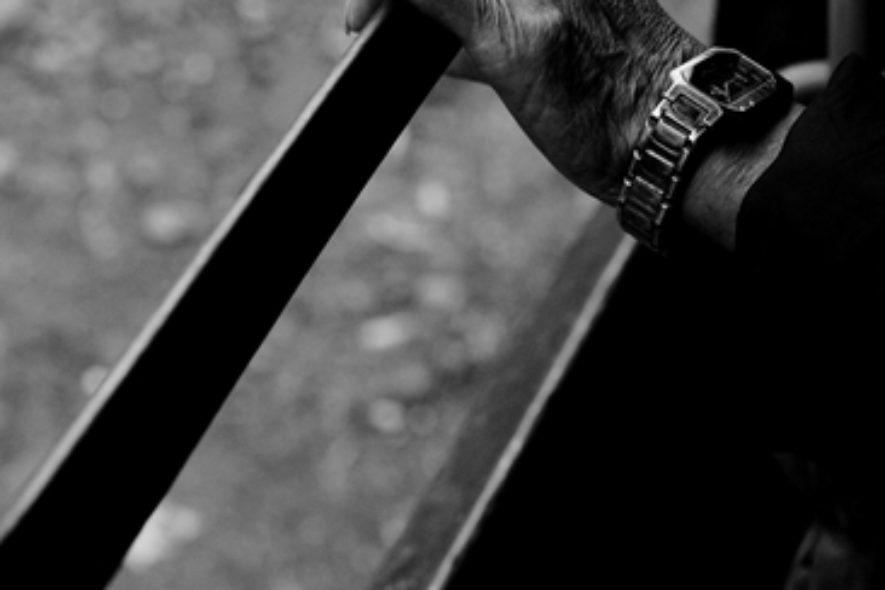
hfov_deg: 23.6
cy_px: -68
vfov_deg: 15.4
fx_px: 2114
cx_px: 445
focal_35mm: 86
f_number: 3.5
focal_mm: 35
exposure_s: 1/250
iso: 1000
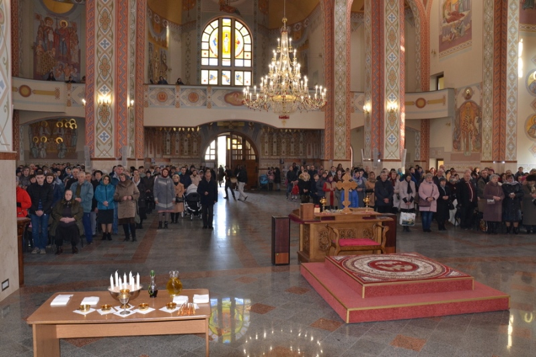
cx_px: 268
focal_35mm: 27
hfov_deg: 67.4
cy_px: 178
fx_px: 402
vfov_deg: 47.9
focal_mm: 18
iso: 800
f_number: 8
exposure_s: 1/60
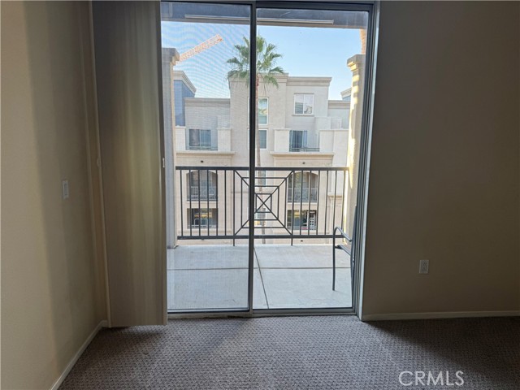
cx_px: 260
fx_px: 361
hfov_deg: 71.6
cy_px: 195
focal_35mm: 24
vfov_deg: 56.8
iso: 64
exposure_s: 1/159
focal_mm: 6.76
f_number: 1.78
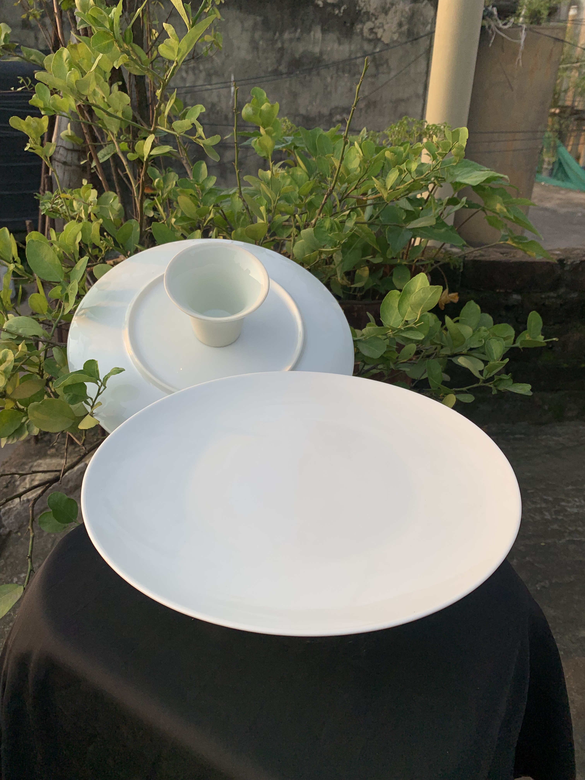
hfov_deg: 53.1
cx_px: 292
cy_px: 390
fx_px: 586
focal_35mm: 26
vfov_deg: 67.3
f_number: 1.8
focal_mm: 4.25
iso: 25
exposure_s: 1/1406
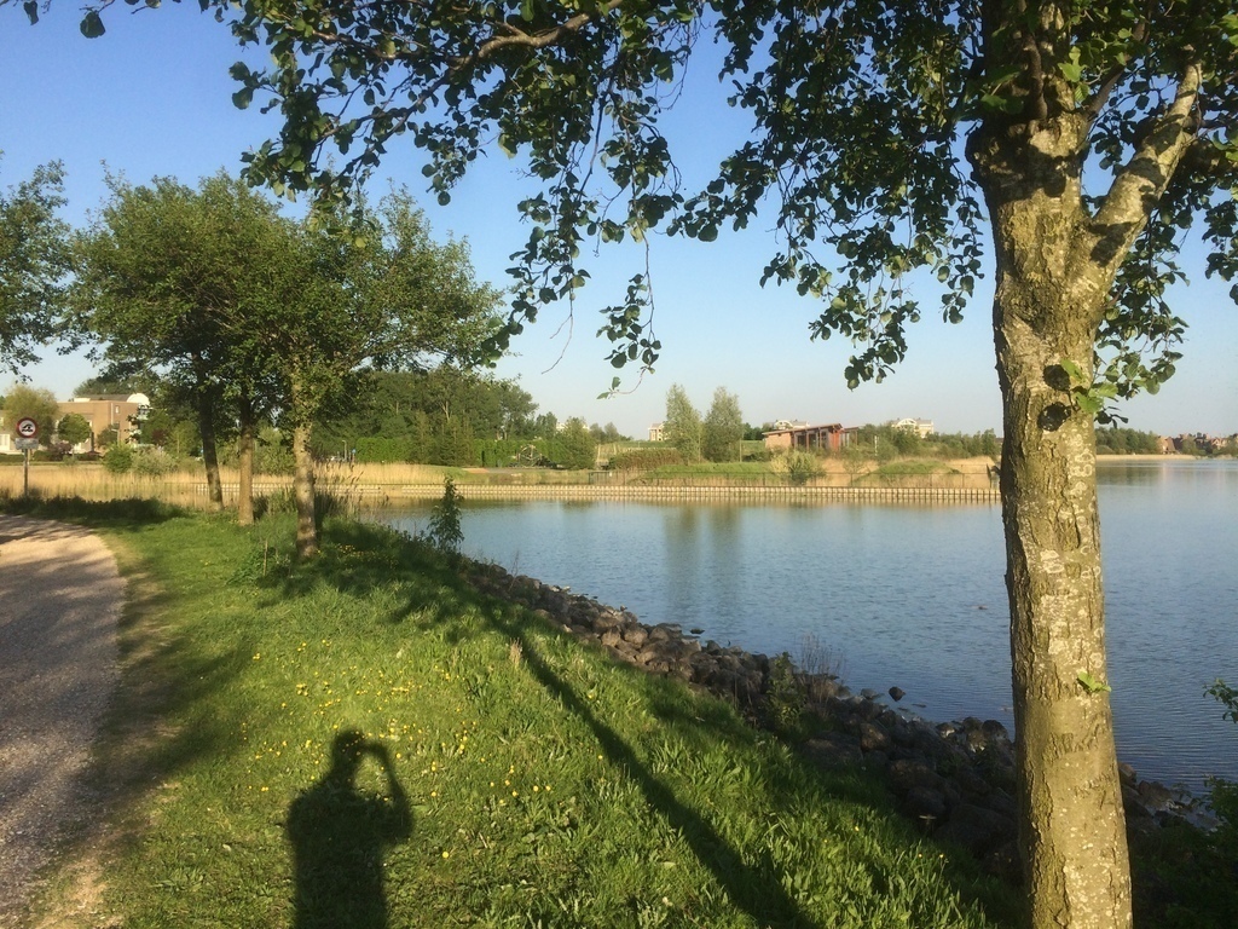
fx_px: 1037
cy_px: 464
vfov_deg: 48.2
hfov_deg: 61.7
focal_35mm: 29
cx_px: 619
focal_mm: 4.15
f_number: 2.2
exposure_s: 1/1414
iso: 32
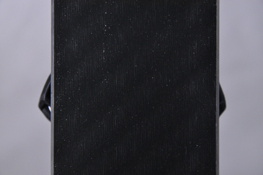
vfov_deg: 8.7
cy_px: 88
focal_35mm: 158
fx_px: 1149
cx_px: 132
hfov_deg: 13.1
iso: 3200
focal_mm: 105
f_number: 9.5
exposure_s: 1/125
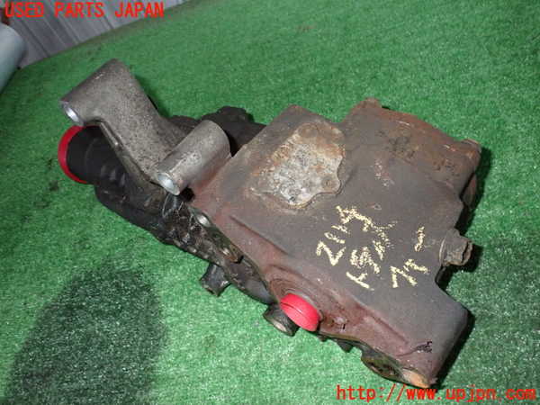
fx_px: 468
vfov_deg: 46.8
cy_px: 202
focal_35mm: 30
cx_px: 270
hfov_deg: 60.0
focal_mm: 5.4
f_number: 6.3
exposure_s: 1/30
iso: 640
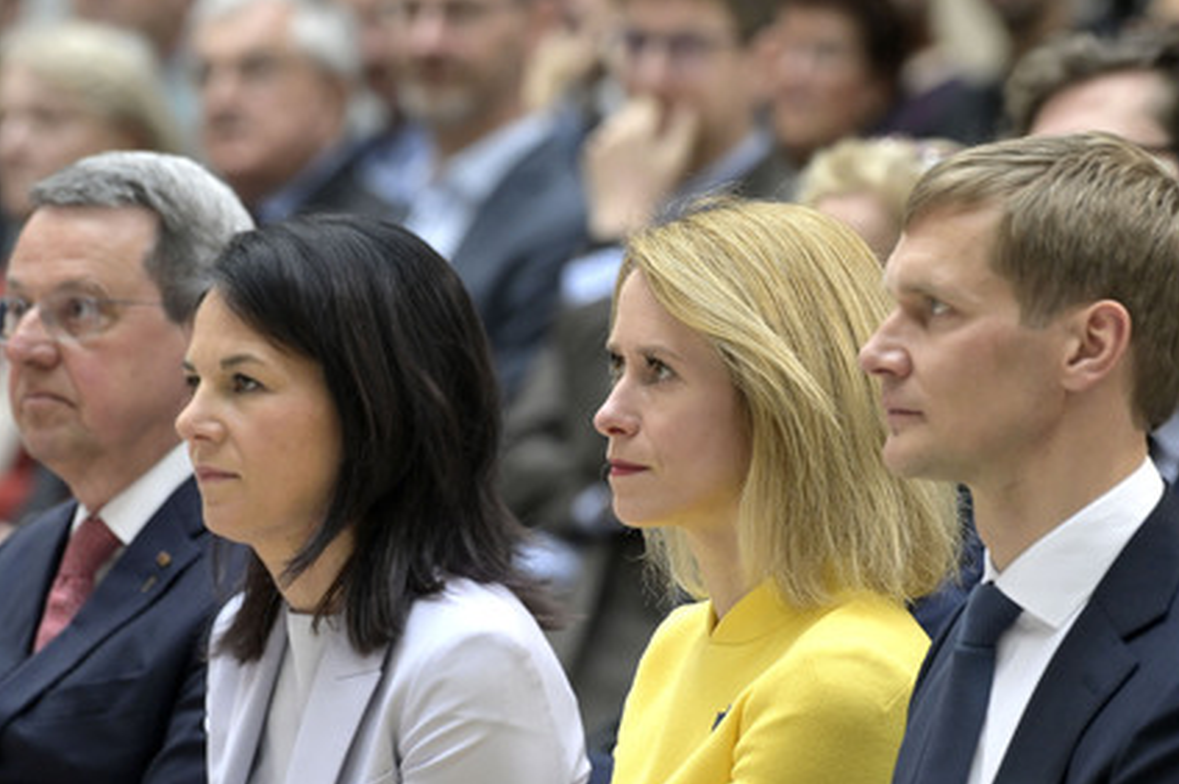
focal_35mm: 425
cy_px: 409
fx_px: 13908
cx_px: 624
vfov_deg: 3.2
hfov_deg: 4.9
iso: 5000
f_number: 7.1
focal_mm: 400
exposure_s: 1/500
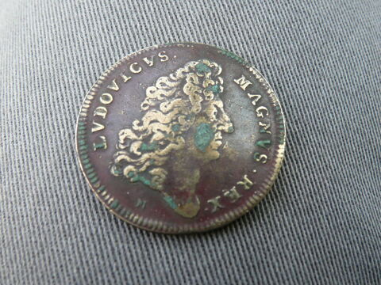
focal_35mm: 36
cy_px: 142
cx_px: 190
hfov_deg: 51.4
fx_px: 396
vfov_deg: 39.7
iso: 100
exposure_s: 1/40
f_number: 3.4
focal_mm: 4.9
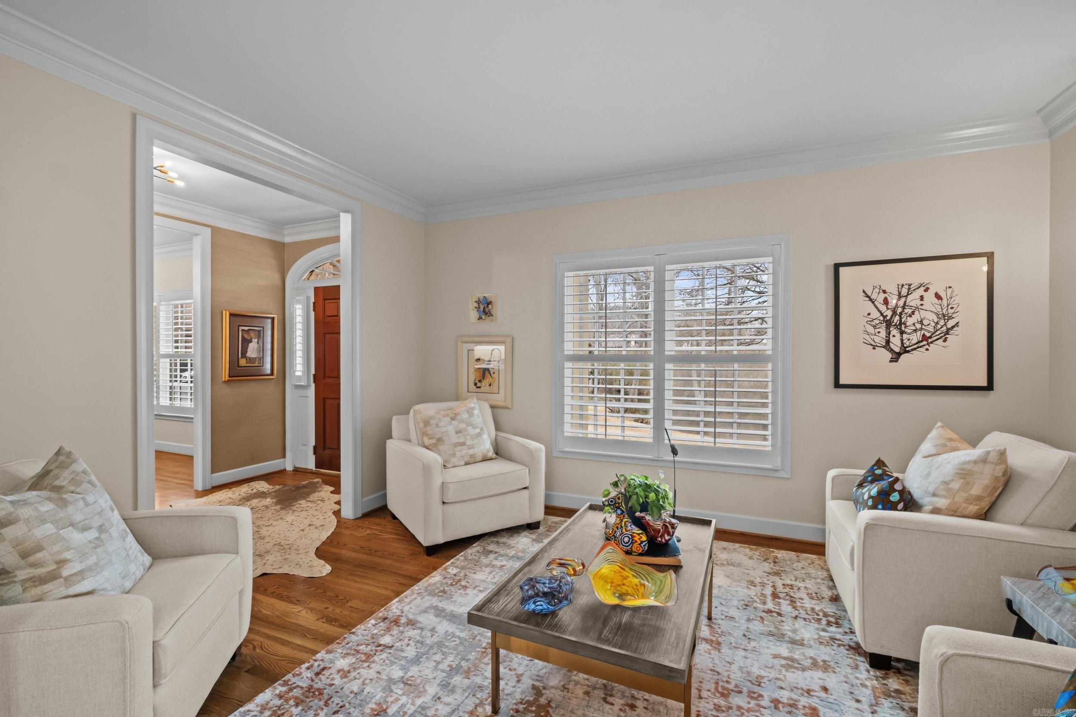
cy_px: 358
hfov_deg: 100.4
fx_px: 448
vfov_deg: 77.3
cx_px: 538
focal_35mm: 15
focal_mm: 10
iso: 800
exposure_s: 1/2
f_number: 8
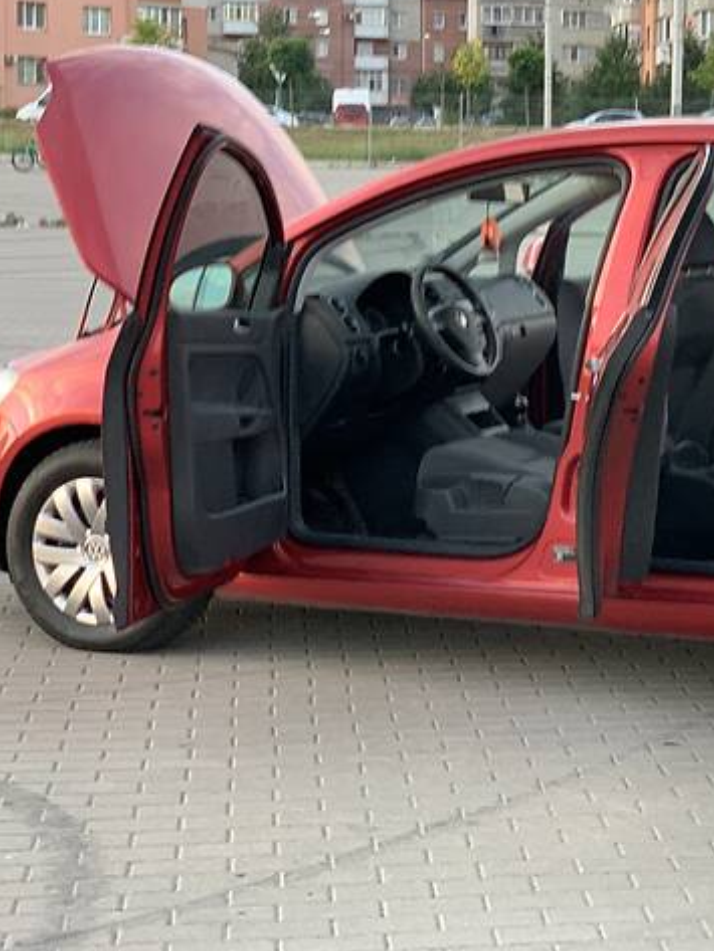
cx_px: 706
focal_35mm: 88
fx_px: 2419
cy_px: 384
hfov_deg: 16.5
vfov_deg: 22.2
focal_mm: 6
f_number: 2.4
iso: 125
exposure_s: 1/79
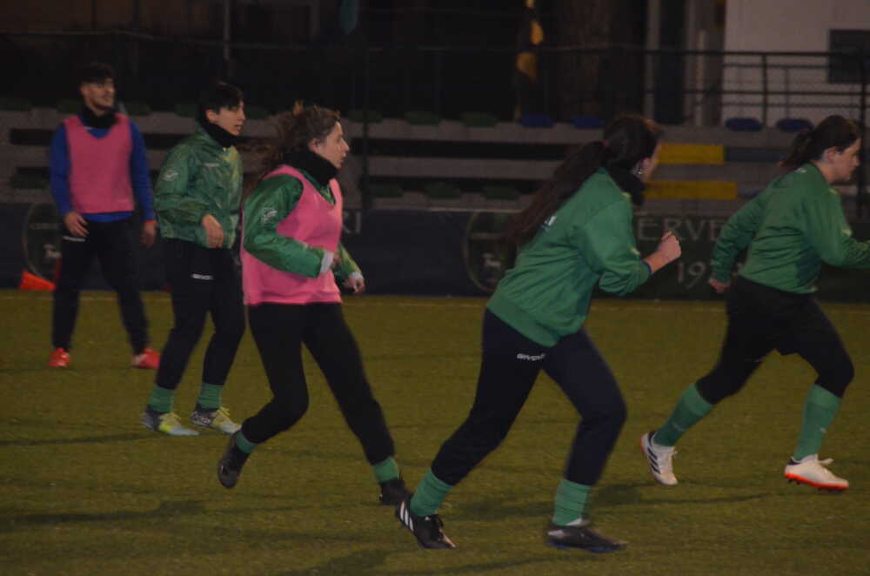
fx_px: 7234
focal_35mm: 300
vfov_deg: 4.6
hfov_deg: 6.9
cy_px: 288
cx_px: 435
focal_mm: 200
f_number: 6.3
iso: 3200
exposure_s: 1/60
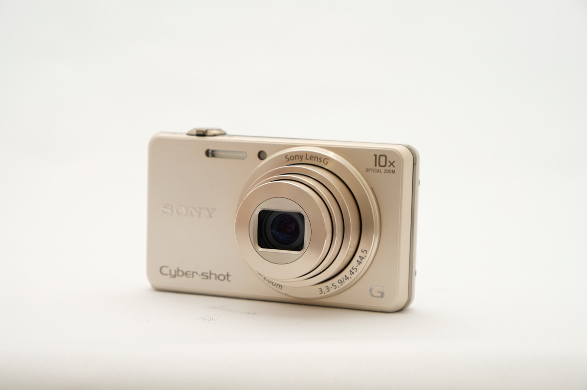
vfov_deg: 16.4
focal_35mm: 83
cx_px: 294
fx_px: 1352
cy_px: 195
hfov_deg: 24.5
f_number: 8
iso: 200
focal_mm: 55
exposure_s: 1/125
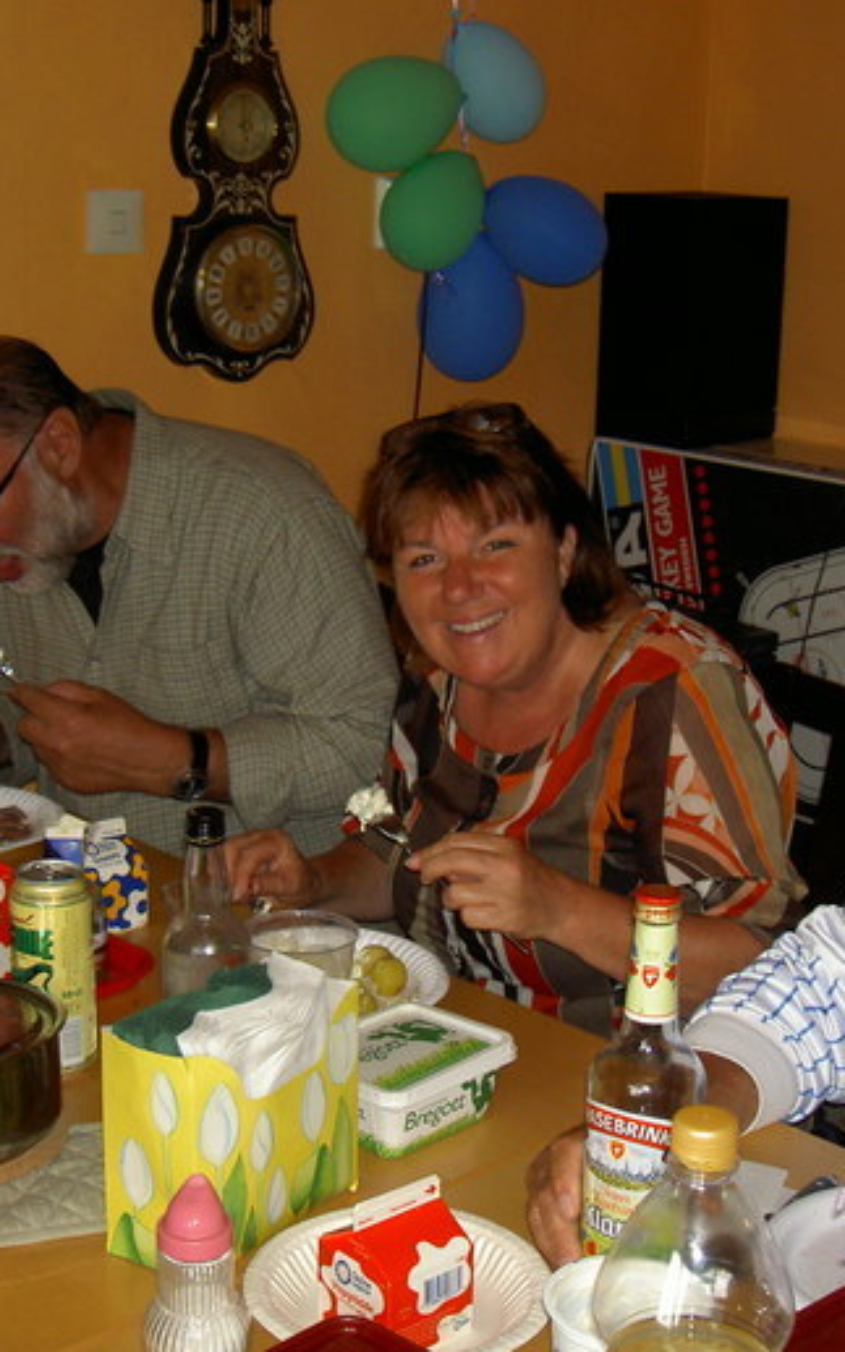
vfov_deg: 36.3
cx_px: 390
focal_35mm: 56
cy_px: 679
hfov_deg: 23.1
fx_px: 2064
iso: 100
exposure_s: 1/60
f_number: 2.8
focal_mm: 8
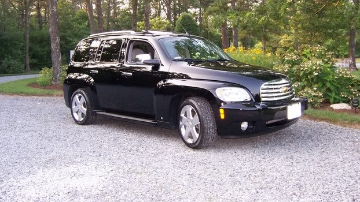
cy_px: 73
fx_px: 353
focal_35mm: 37
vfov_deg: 31.8
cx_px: 182
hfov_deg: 54.0
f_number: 2.8
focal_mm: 5.5
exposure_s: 1/90
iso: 140
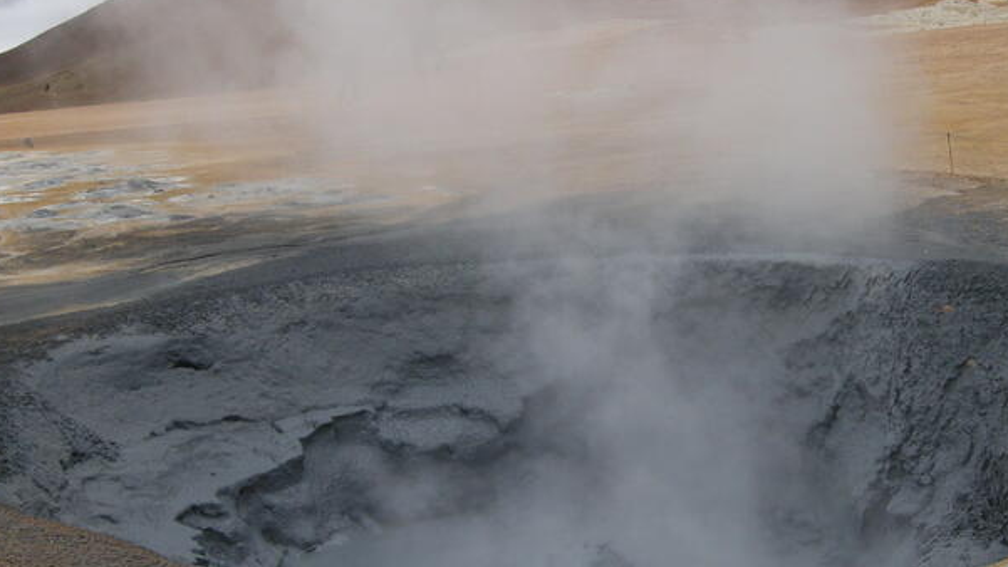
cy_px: 325
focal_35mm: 65
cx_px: 624
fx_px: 1737
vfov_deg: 18.5
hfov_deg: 32.2
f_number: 4.8
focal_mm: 7.5
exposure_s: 1/257
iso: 100
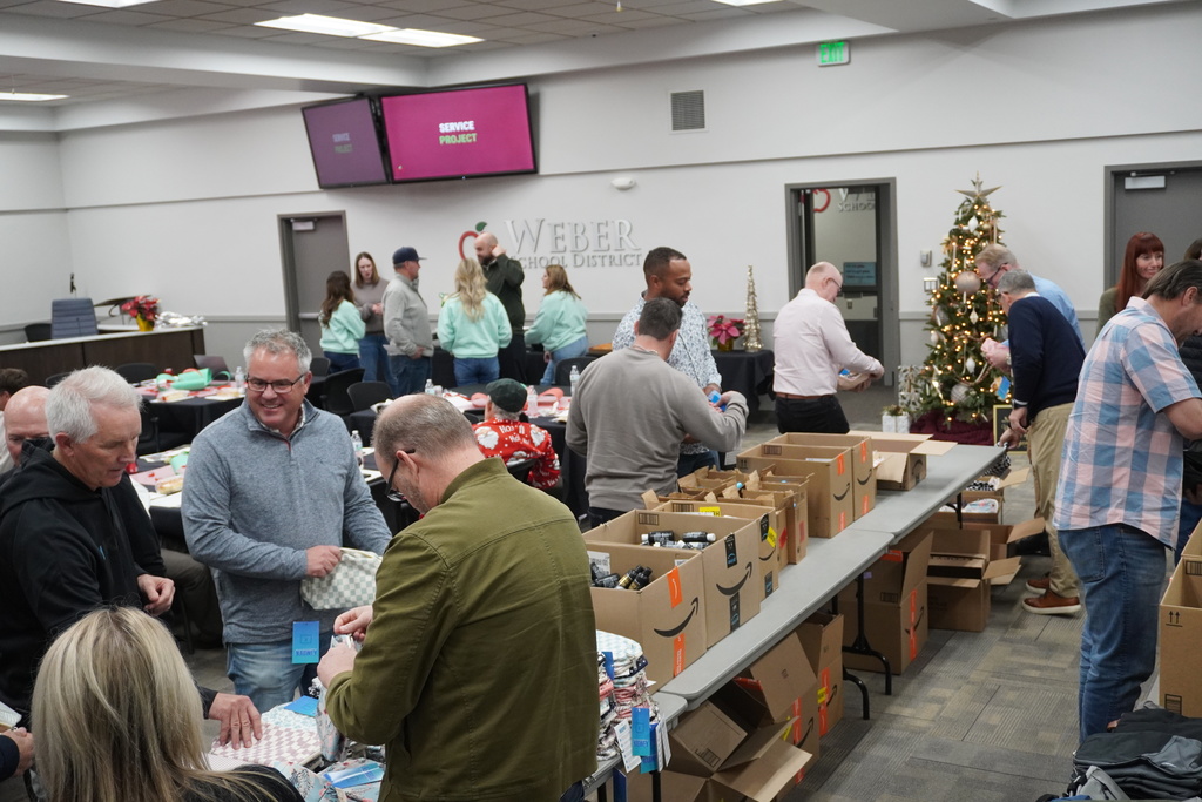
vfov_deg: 34.2
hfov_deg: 49.5
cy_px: 401
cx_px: 601
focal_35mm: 39
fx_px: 1302
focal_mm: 26
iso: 1600
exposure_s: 1/160
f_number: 4.5
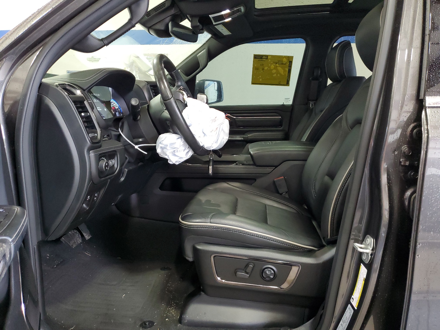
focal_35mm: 26
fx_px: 330
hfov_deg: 67.3
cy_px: 165
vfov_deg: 53.1
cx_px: 220
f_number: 1.5
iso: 312
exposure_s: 1/40
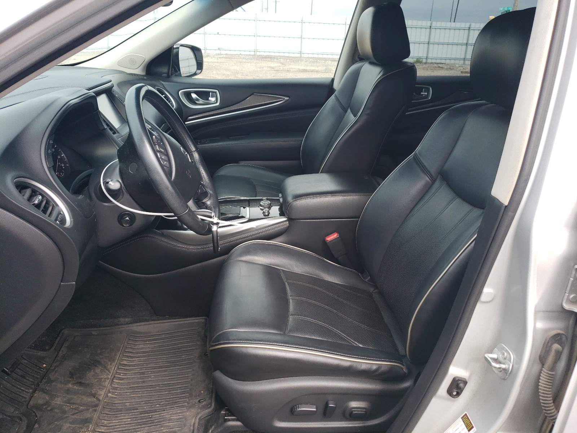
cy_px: 216
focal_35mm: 26
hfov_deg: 67.3
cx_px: 288
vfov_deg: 53.1
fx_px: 433
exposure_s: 1/667
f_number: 1.5
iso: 50
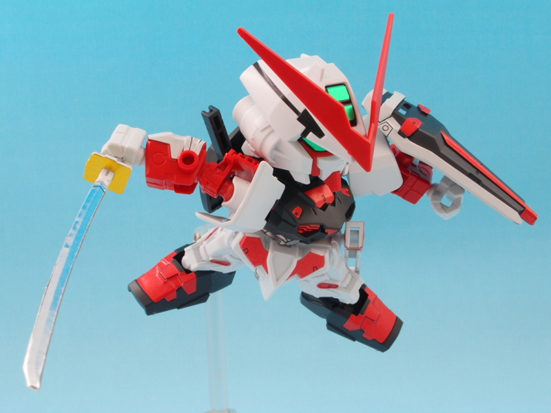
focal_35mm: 55
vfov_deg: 26.6
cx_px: 276
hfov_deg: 34.9
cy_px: 206
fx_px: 875
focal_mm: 11.84
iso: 100
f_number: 8
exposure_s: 1/1.3
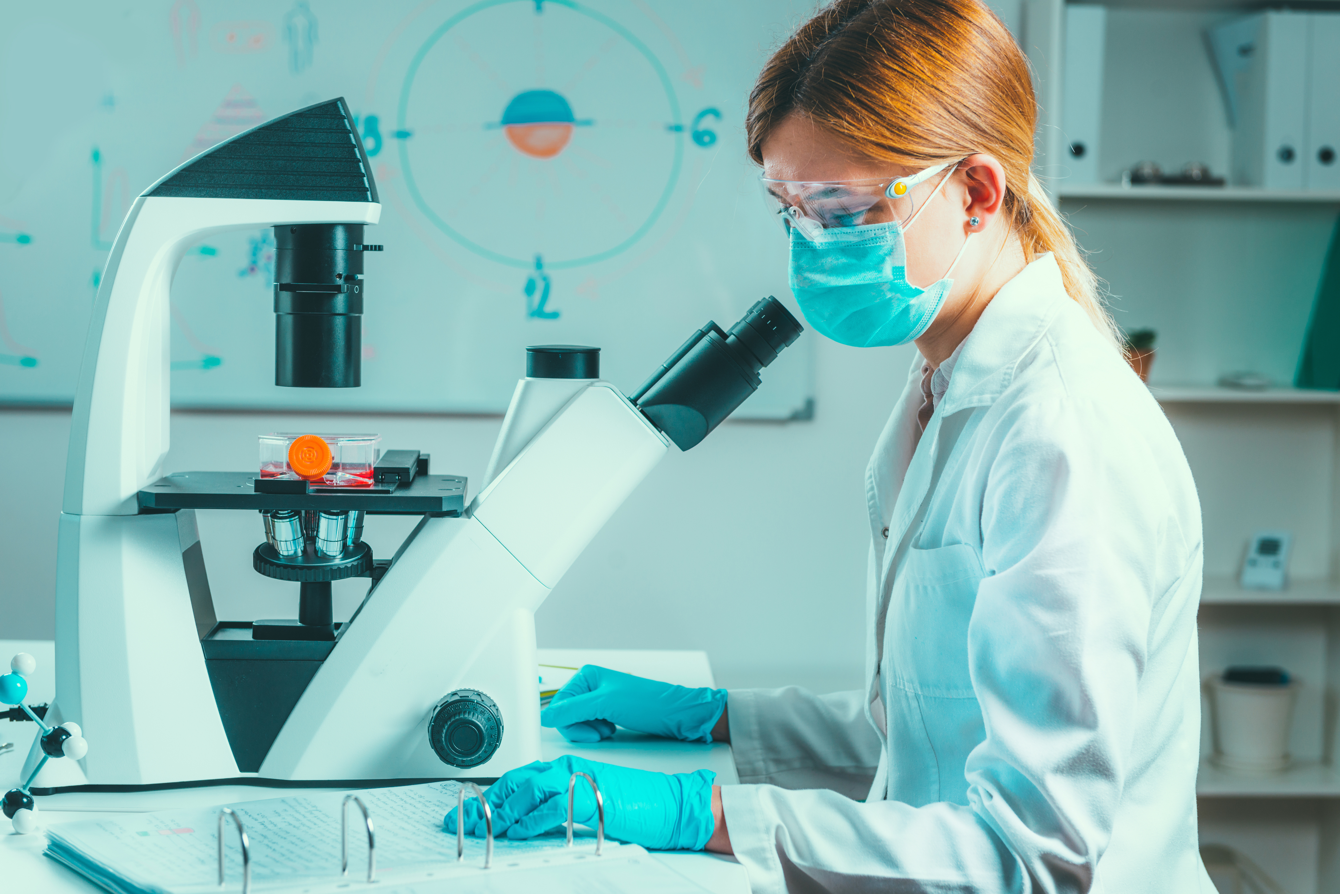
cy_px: 447
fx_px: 2308
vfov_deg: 21.9
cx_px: 670
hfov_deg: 32.4
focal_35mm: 62
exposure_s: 1/200
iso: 100
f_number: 5
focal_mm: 62
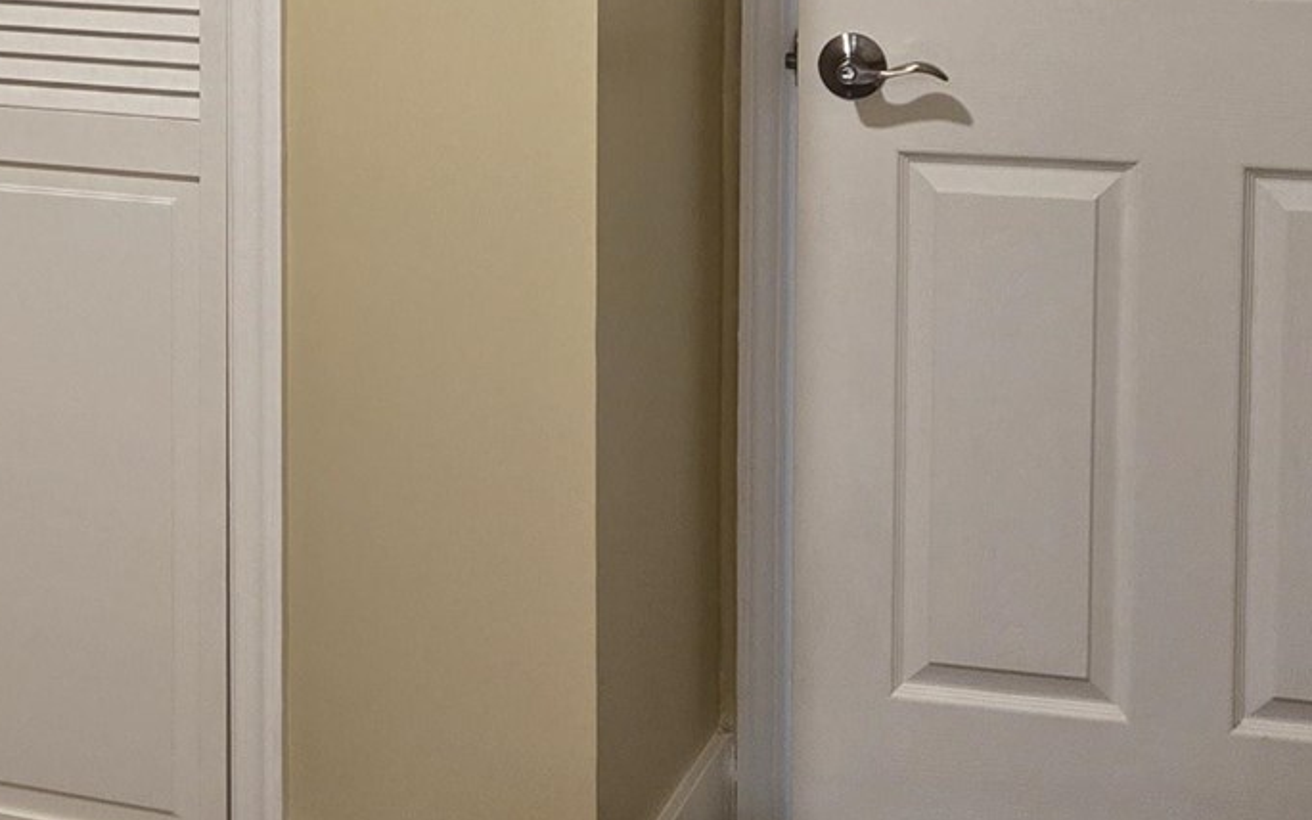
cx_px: 155
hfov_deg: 24.6
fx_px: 2932
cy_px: -82
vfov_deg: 15.5
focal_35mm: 82
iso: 500
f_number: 1.8
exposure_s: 1/120
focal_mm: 5.4
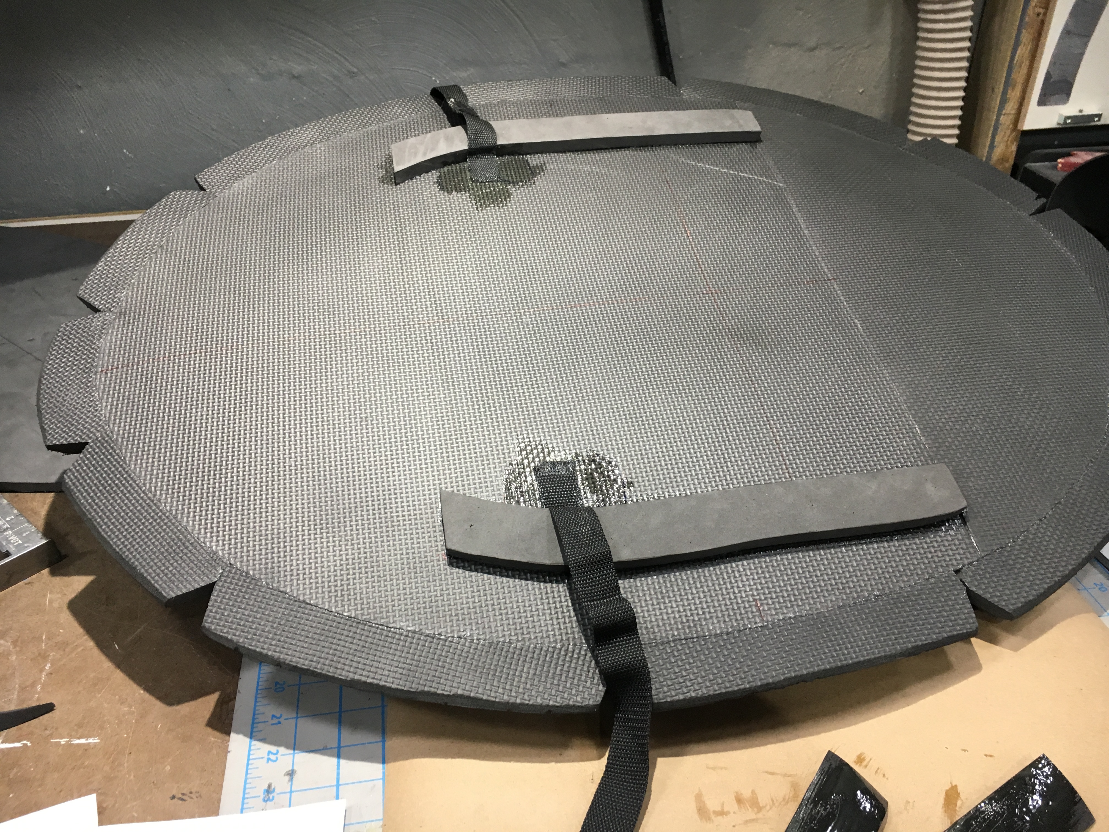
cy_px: 416
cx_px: 554
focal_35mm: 29
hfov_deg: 61.7
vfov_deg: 48.2
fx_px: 929
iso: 40
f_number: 2.2
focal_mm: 4.15
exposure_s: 1/30
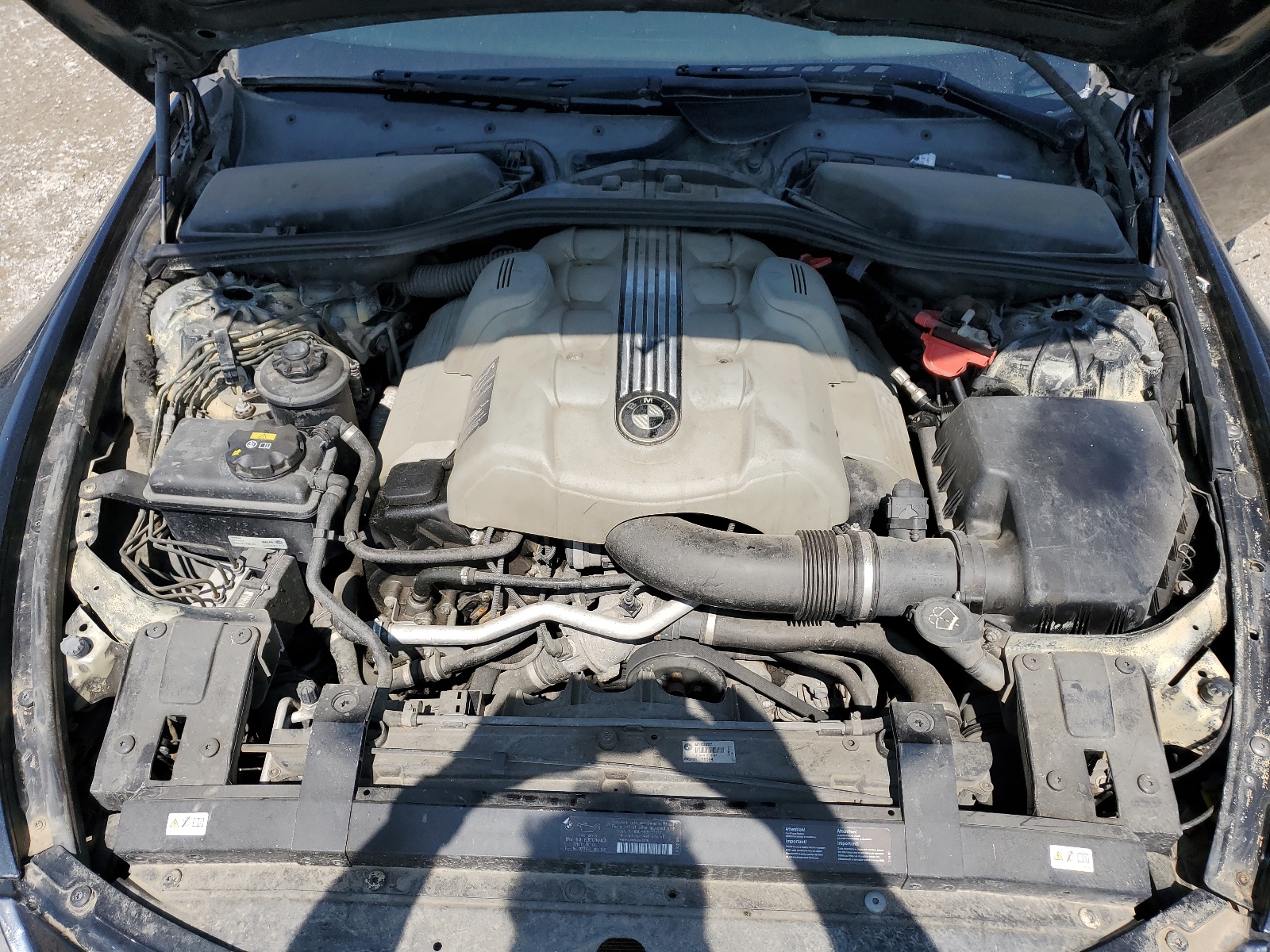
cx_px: 635
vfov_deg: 53.1
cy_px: 476
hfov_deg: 67.3
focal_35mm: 26
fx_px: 954
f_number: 1.5
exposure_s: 1/3333
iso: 50
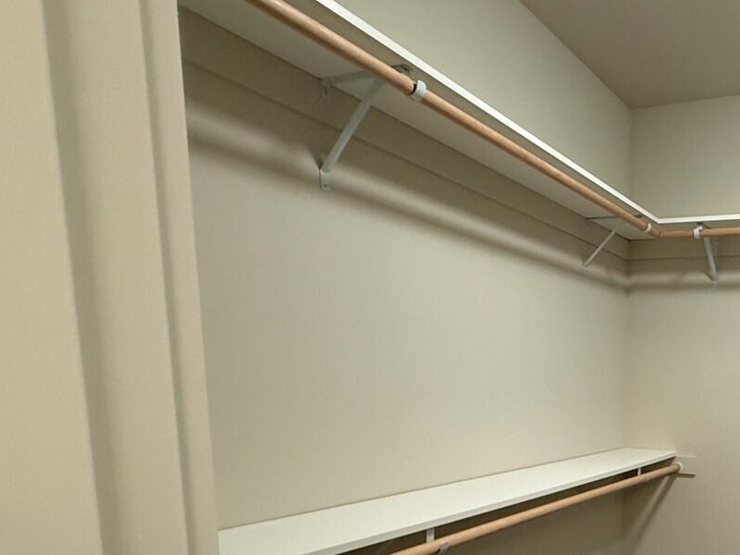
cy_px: 459
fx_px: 599
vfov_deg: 46.6
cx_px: 704
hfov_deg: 53.1
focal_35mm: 28
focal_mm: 2.22
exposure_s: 1/60
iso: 250
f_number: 2.2
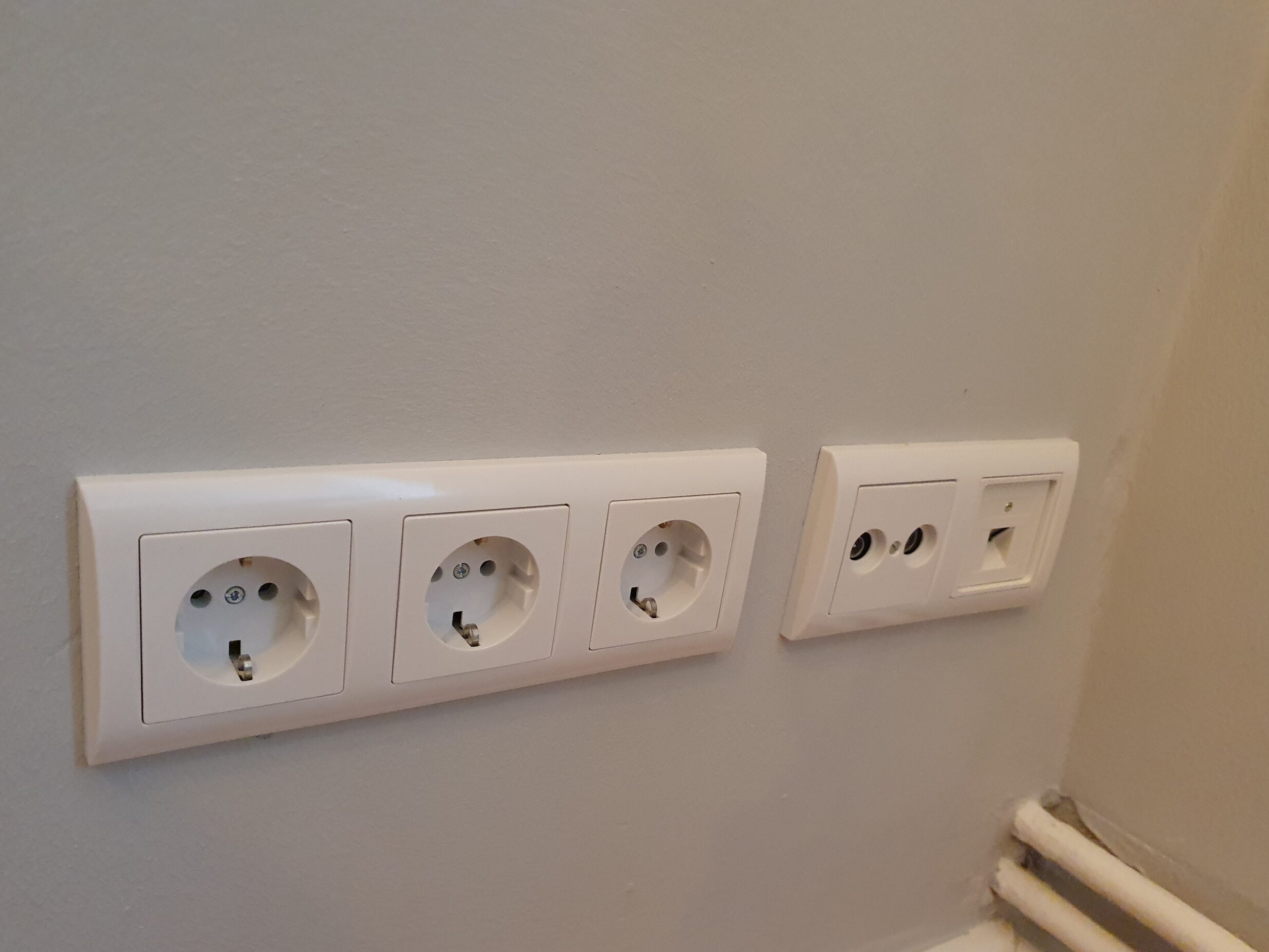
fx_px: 990
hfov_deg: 65.3
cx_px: 630
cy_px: 487
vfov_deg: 51.4
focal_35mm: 27
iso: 640
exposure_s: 1/50
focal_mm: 4.32
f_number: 1.5
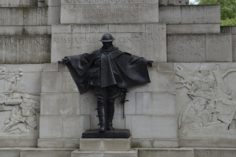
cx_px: 123
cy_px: 62
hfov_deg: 24.5
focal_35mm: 83
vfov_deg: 16.4
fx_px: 544
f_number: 6.3
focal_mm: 40
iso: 100
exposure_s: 1/160
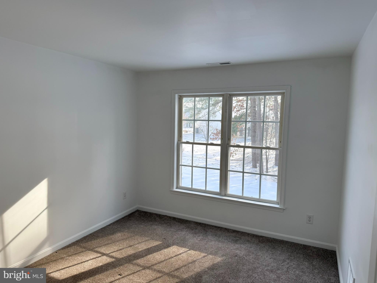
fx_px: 261
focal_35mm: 24
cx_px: 188
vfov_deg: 56.8
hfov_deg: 71.6
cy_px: 142
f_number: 1.78
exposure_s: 1/473
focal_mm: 6.76
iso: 100
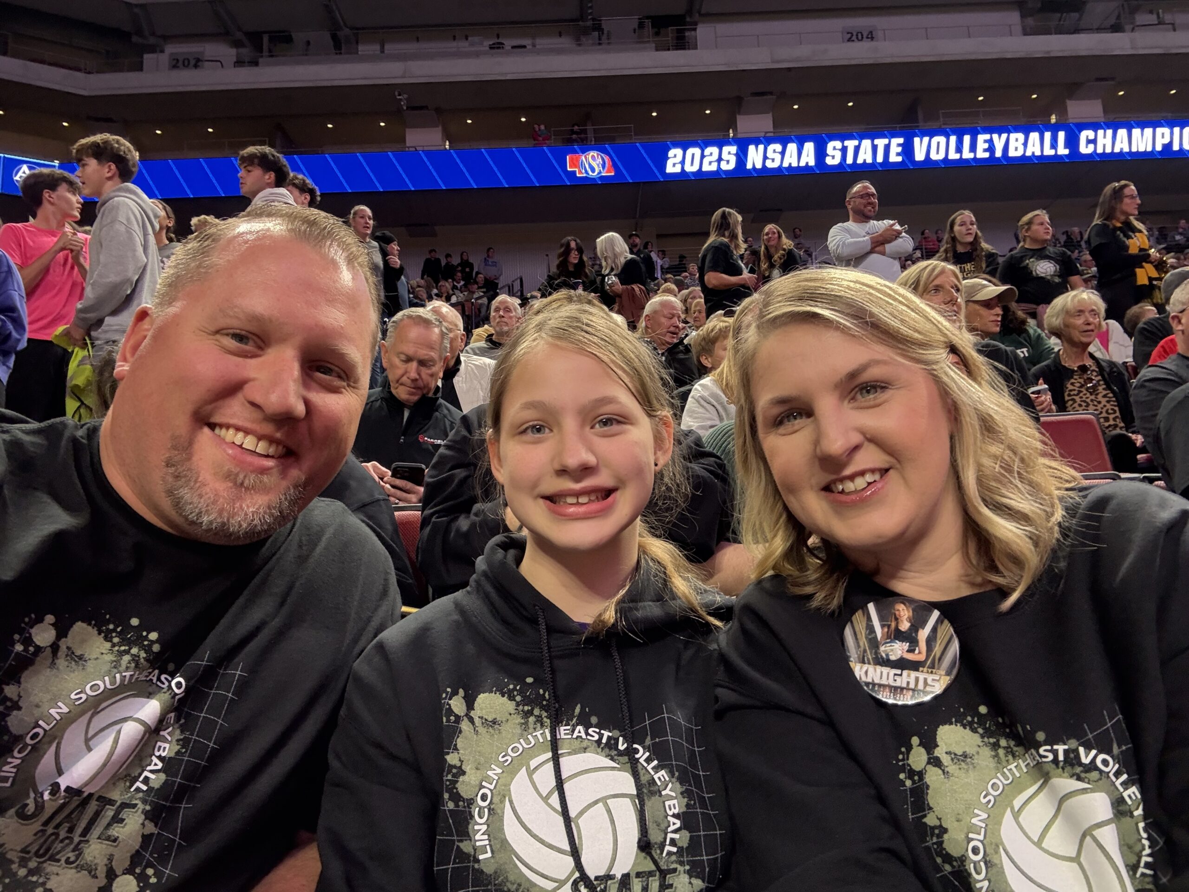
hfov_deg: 73.9
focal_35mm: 23
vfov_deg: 58.9
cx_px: 594
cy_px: 446
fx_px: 790
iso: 125
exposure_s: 1/60
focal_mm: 2.69
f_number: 1.9
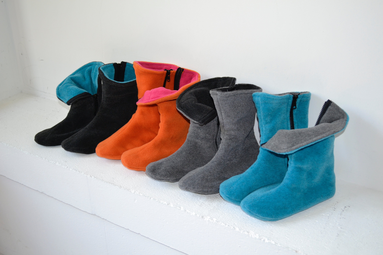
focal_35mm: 39
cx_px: 192
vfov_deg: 34.2
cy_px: 128
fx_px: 415
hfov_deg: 49.6
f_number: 4.2
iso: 640
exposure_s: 1/60
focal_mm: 26
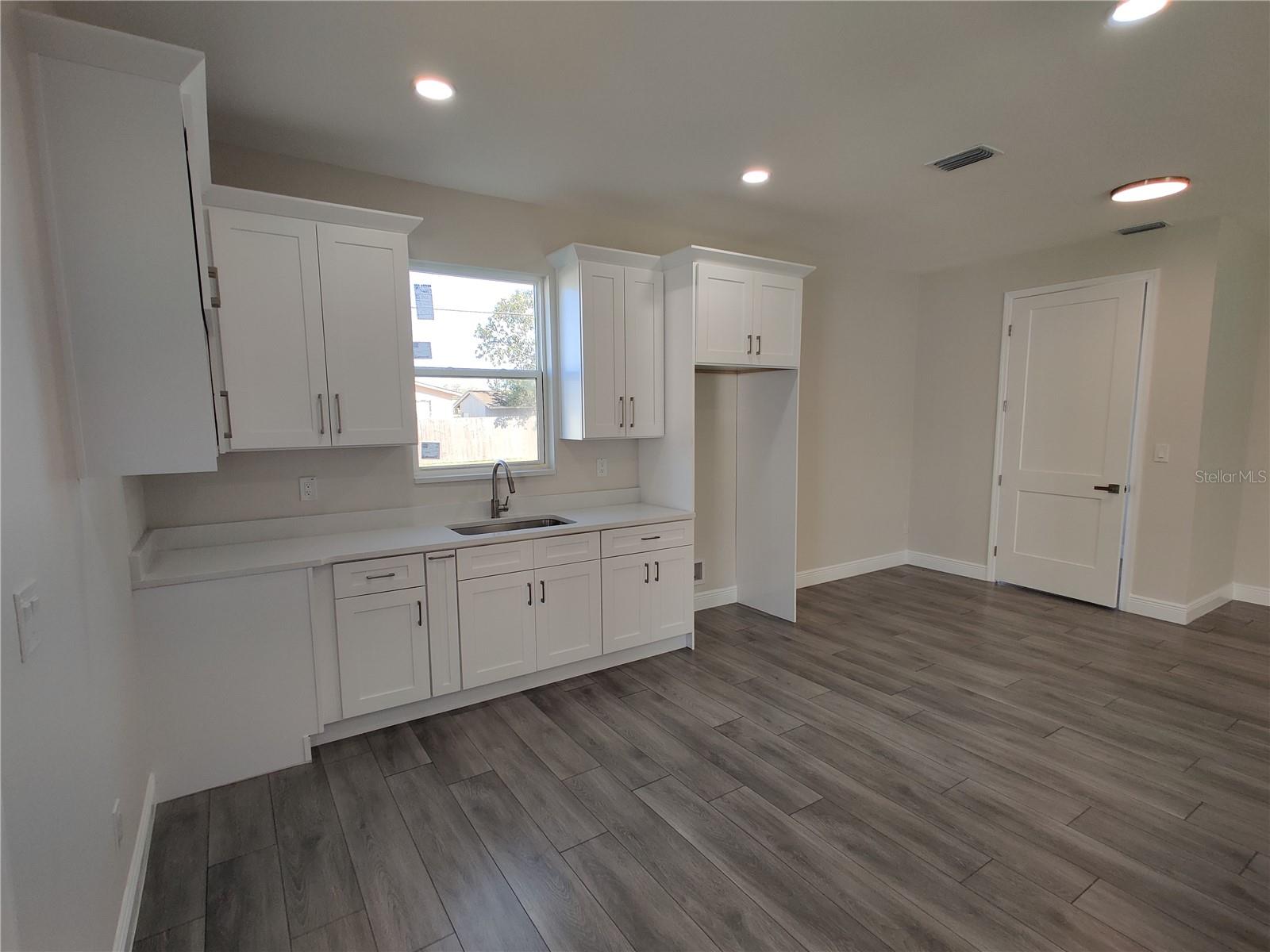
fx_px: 477
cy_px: 476
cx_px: 635
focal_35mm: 13
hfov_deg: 106.2
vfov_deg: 89.9
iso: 125
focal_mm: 2.25
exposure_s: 1/100
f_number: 2.2
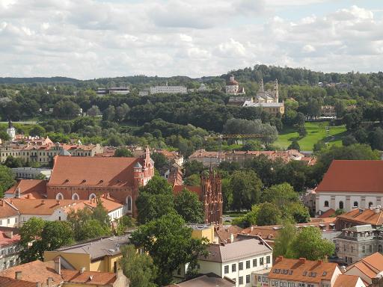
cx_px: 192
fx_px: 1040
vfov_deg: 15.7
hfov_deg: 20.9
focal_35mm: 94
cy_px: 144
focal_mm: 20.1
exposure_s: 1/640
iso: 100
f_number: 4.5
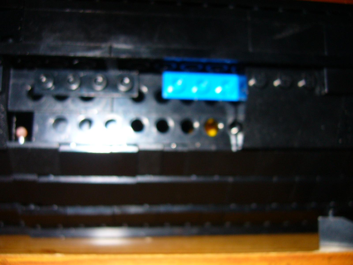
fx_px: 357
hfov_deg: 52.6
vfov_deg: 40.7
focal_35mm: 35
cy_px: 132
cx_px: 176
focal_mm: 5.8
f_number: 2.8
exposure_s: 1/60
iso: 100
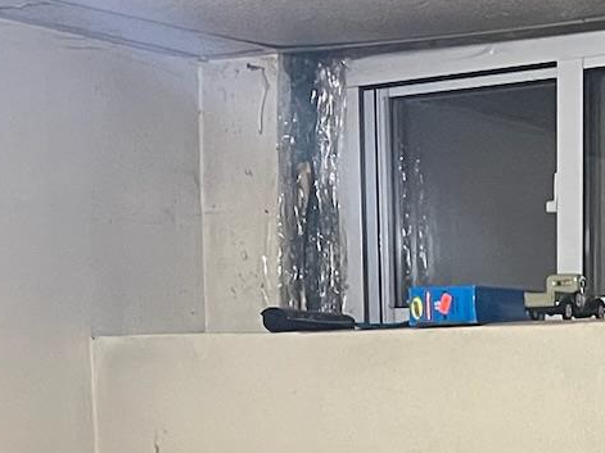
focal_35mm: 113
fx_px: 1974
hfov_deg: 17.2
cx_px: 543
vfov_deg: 12.5
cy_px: 666
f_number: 1.5
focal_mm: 5.7
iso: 500
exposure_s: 1/60
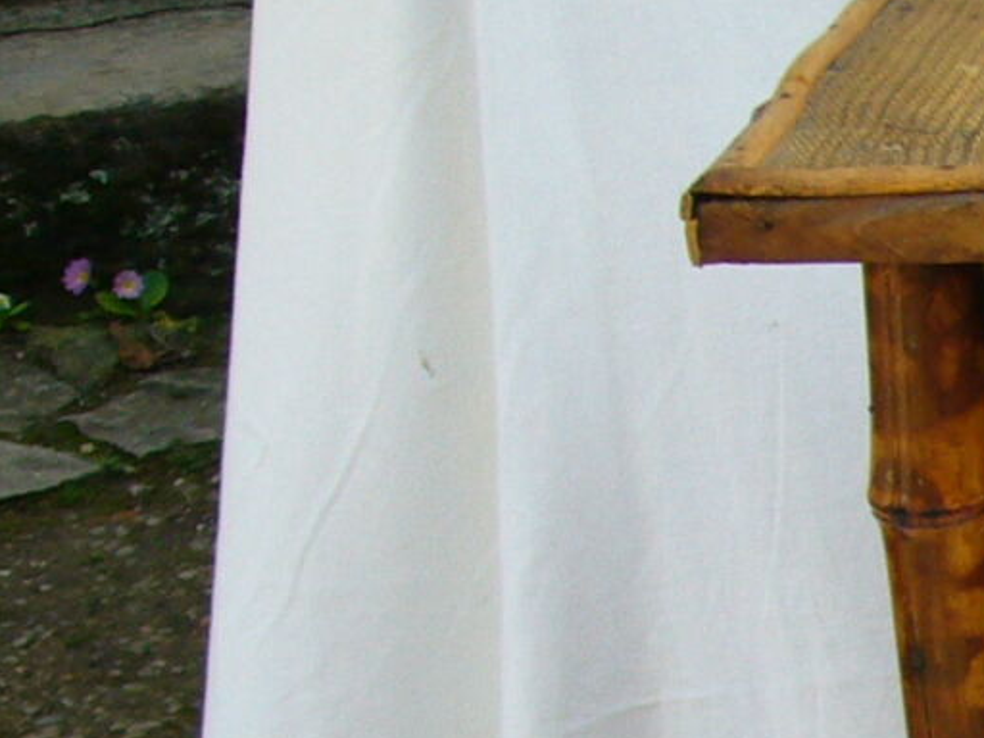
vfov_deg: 10.1
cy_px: 1242
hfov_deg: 12.7
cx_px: 1841
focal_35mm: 140
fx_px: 3980
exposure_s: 1/200
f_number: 2.8
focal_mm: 5.8
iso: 80
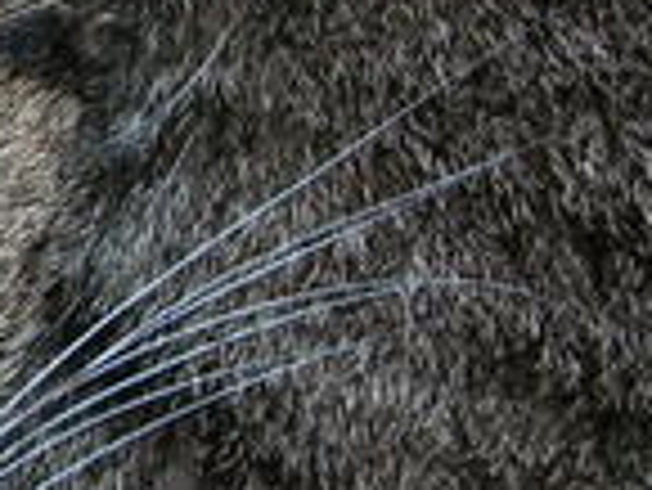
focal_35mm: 154
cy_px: 223
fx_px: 2903
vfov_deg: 9.6
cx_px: -544
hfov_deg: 11.8
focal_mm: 5.8
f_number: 2.8
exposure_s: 1/60.1
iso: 50
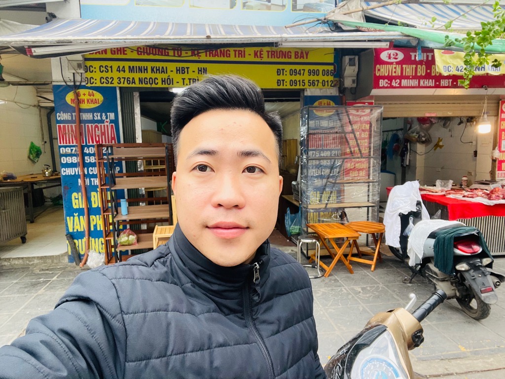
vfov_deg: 58.9
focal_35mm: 23
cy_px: 190
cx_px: 252
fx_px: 336
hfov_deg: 73.9
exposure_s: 1/121
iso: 50
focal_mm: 2.71
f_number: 2.2
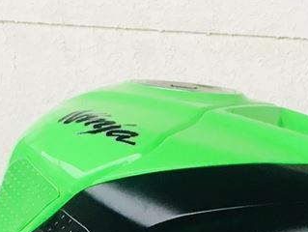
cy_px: 505
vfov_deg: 7.7
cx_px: 273
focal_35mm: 183
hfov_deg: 10.7
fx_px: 1630
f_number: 2.2
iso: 32
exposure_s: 1/30
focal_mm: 4.15
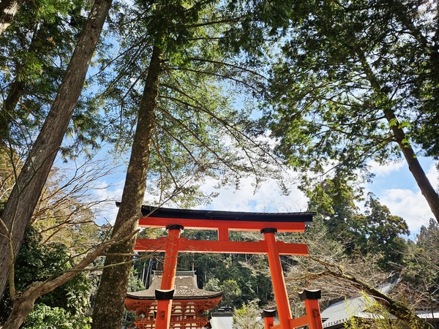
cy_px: 164
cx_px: 220
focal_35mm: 24
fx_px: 304
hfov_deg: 71.6
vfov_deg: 56.8
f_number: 1.8
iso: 50
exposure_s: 1/1667
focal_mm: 5
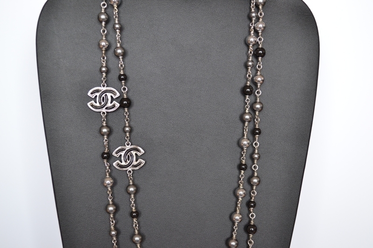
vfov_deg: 26.5
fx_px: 528
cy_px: 124
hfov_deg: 38.9
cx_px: 186
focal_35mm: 51
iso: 400
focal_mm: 34
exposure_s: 1/15
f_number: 5
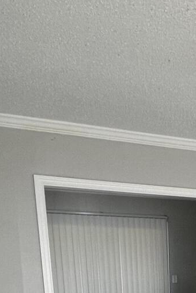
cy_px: 385
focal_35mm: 53
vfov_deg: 29.7
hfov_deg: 23.3
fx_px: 433
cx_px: 237
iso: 80
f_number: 1.8
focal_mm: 1.57
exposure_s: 1/99
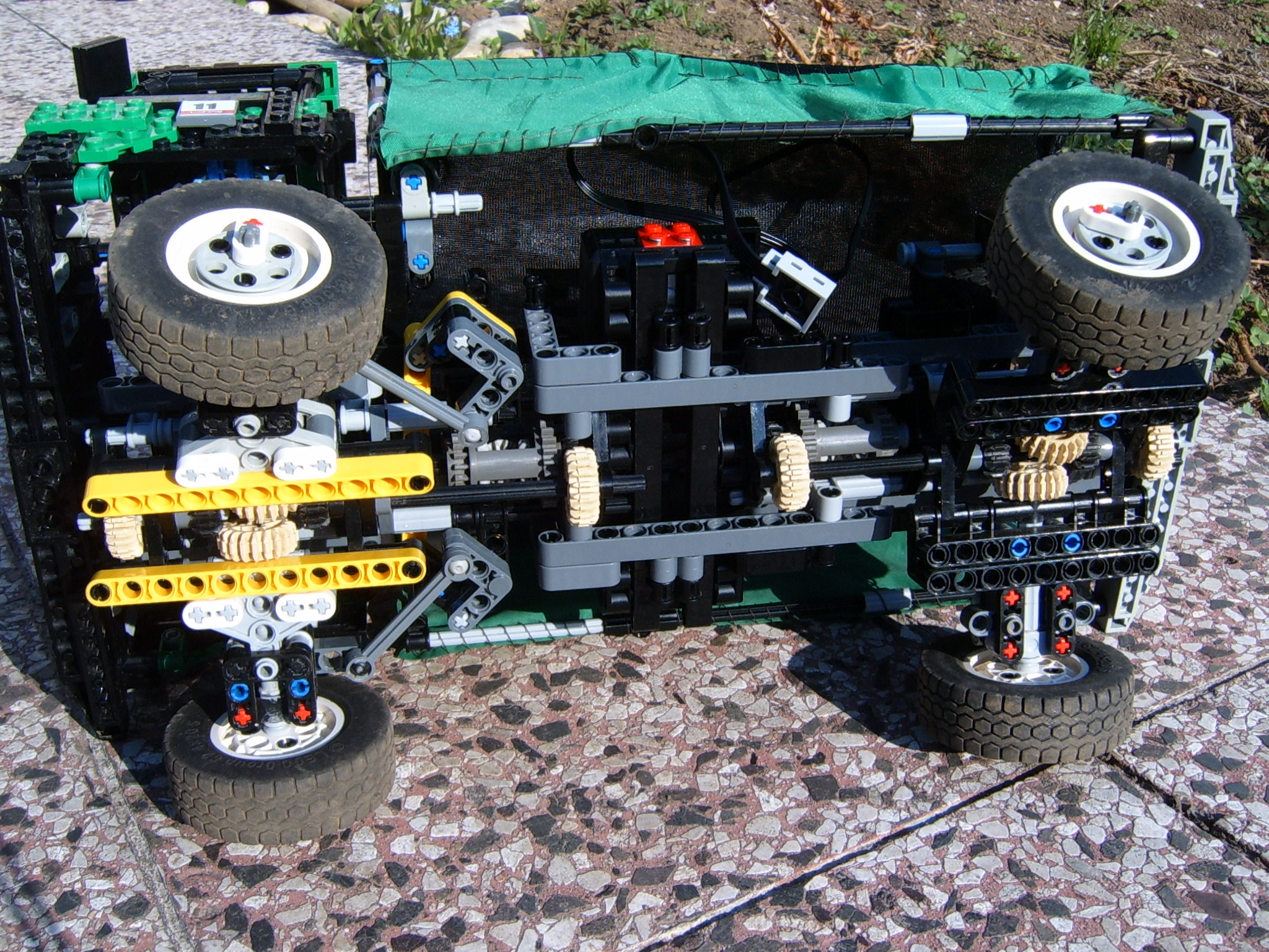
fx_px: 1393
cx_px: 634
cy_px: 476
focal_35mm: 38
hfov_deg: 49.0
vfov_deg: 37.7
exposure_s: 1/180
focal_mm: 5.8
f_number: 5.8
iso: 63
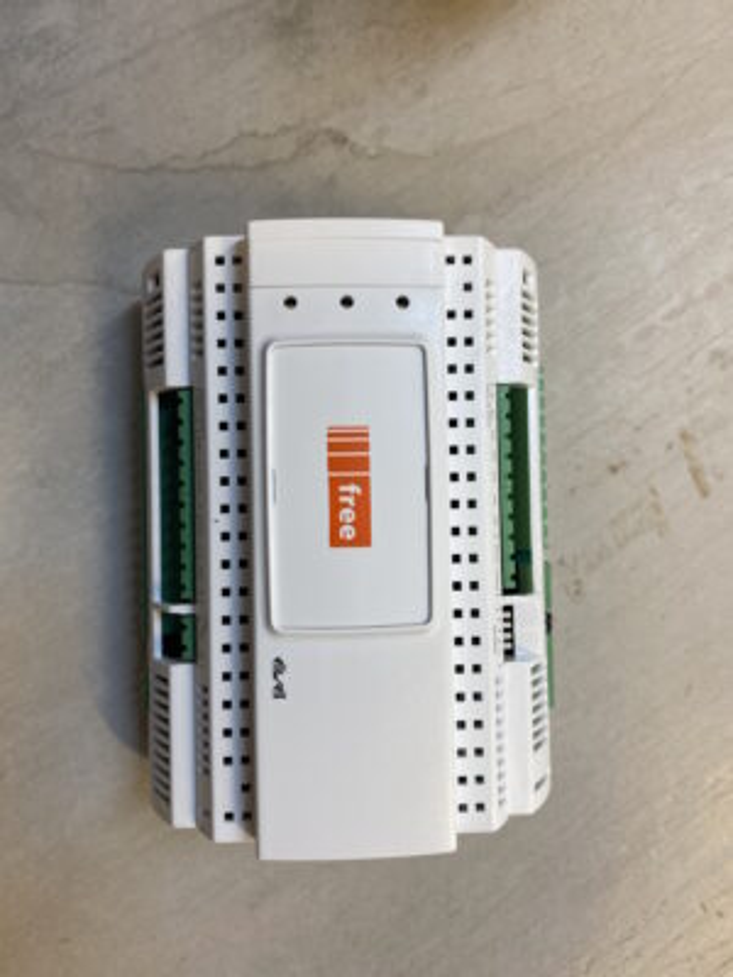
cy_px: 488
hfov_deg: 53.1
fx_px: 734
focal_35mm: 26
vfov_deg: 67.3
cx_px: 366
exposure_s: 1/100
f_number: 1.8
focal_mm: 4.25
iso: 80
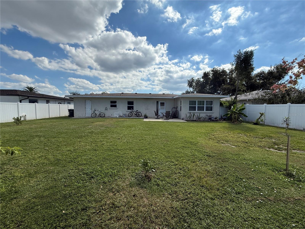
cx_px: 152
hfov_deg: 102.1
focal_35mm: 14
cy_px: 114
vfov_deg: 85.7
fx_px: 123
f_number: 2.2
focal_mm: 2.22
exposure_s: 1/3125
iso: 64
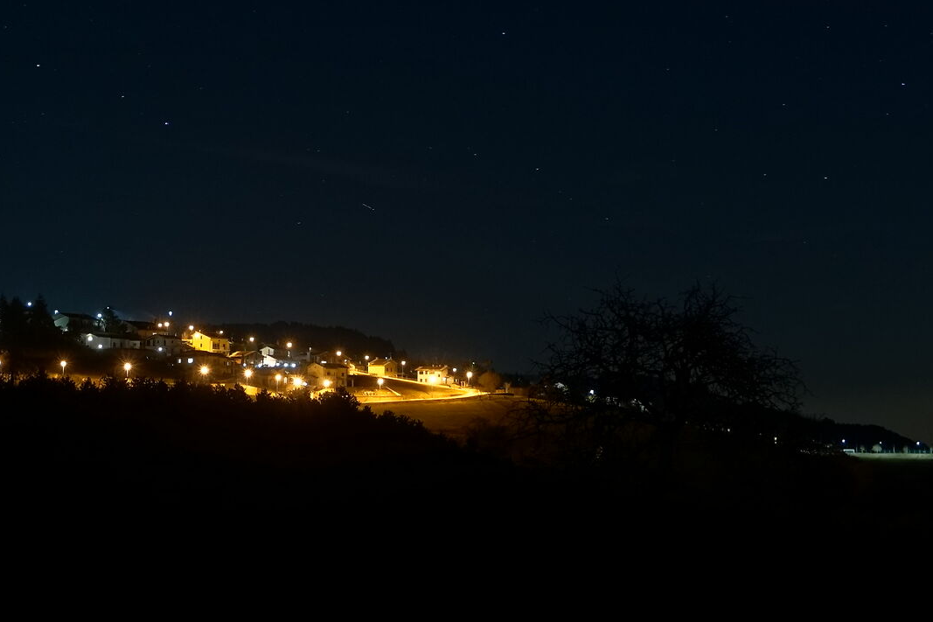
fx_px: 2361
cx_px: 355
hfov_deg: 22.3
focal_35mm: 91
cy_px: 118
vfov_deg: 14.9
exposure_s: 1
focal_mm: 27
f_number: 4.5
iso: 1250
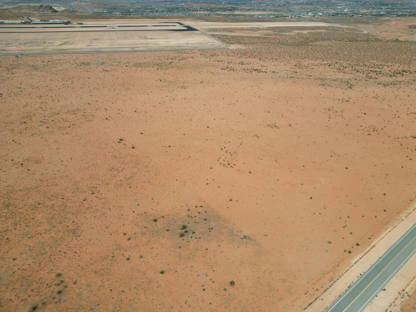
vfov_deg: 56.8
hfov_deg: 71.6
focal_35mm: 24
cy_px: 156
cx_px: 208
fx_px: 288
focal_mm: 6.72
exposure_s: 1/4000
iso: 110
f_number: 1.7
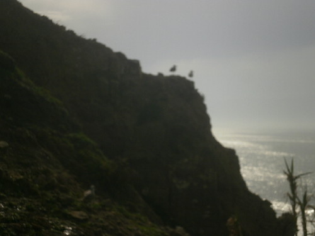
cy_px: 118
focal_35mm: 73
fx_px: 664
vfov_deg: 20.2
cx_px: 158
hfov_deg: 26.7
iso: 100
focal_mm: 12.95
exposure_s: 1/400
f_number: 14.1
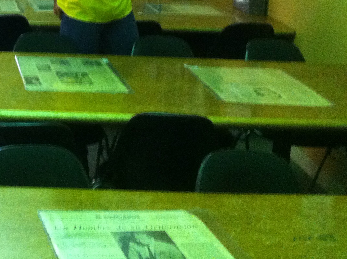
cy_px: -27
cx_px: -27
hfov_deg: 21.9
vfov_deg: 16.8
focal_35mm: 85
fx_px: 851
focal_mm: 3.85
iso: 500
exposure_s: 1/15
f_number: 2.8
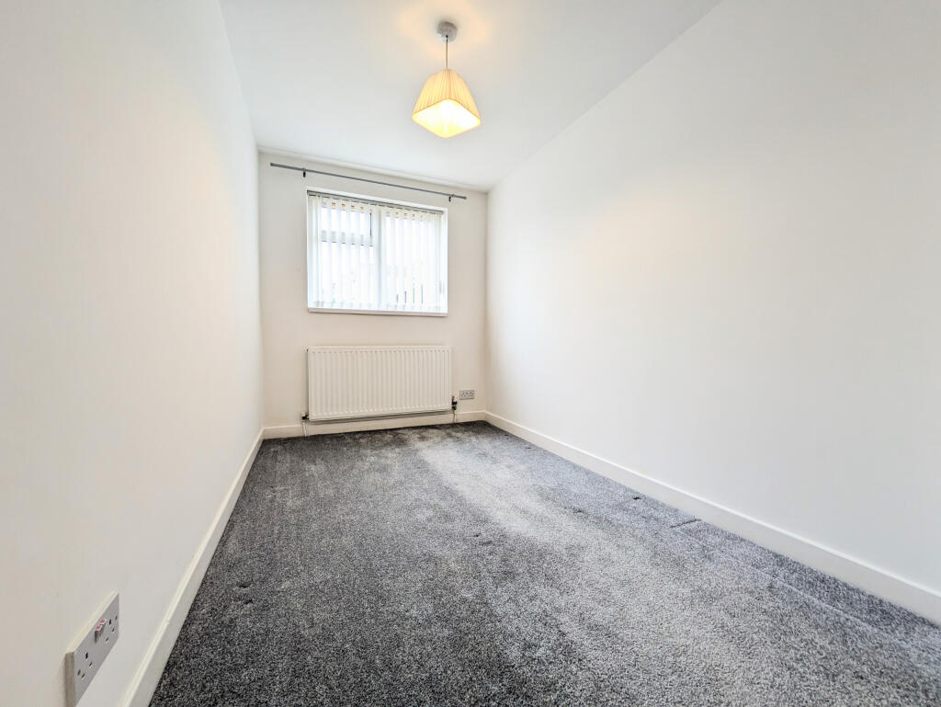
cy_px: 354
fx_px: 381
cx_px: 470
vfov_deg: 85.7
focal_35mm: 14
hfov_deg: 102.0
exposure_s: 1/114
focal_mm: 1.83
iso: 49
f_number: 2.2
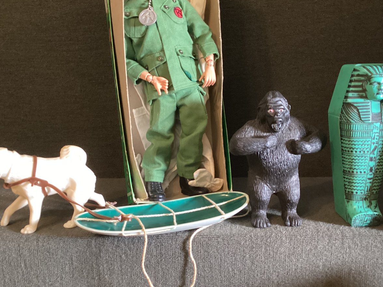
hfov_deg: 46.8
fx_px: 443
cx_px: 199
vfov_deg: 35.8
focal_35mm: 40
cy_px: 178
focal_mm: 3.3
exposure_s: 1/40
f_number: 2.4
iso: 400
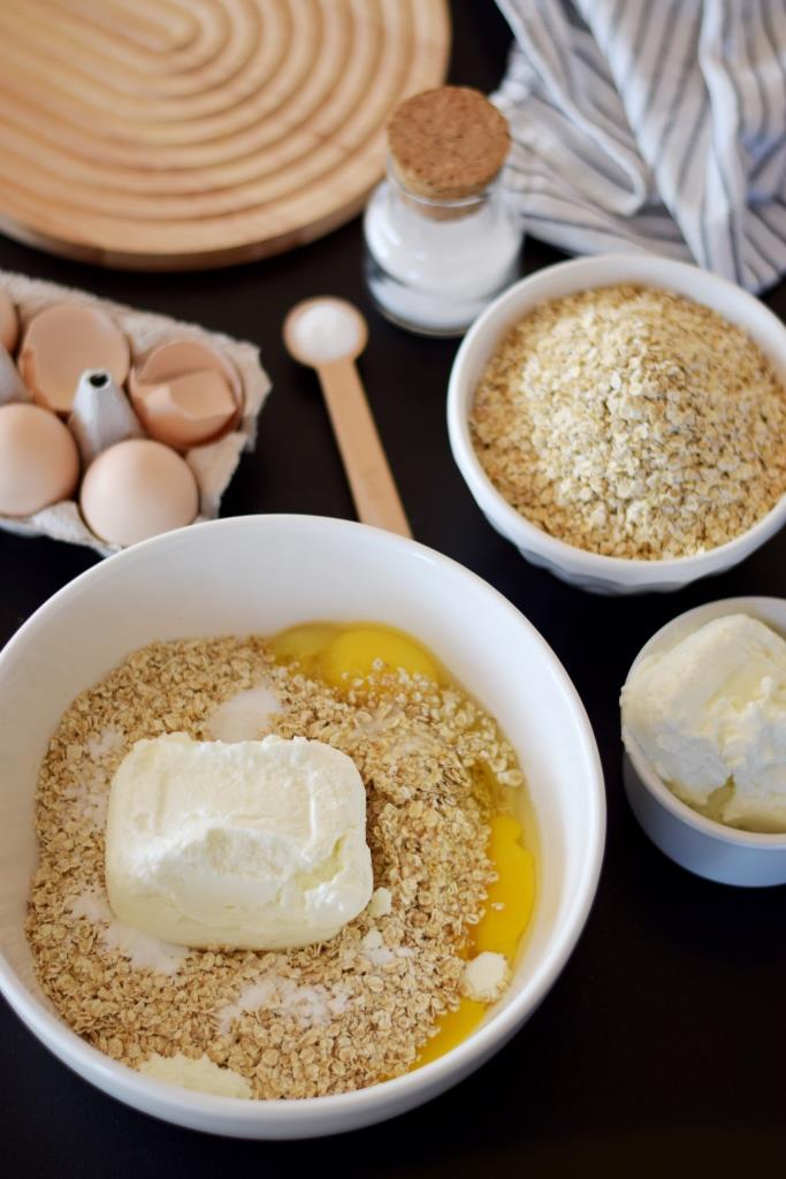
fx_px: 2455
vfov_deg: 27.0
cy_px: 590
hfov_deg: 18.2
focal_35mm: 75
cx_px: 393
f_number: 1.8
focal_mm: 50
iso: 125
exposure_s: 1/400
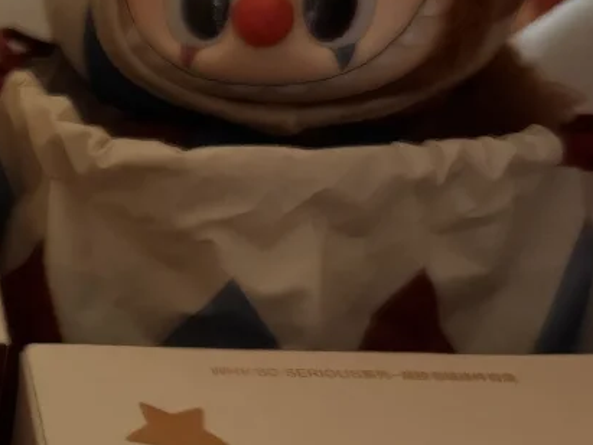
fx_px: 1440
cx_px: -297
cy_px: 262
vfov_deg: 17.6
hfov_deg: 20.1
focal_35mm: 84
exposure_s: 1/35
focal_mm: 6.76
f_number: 1.78
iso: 1000
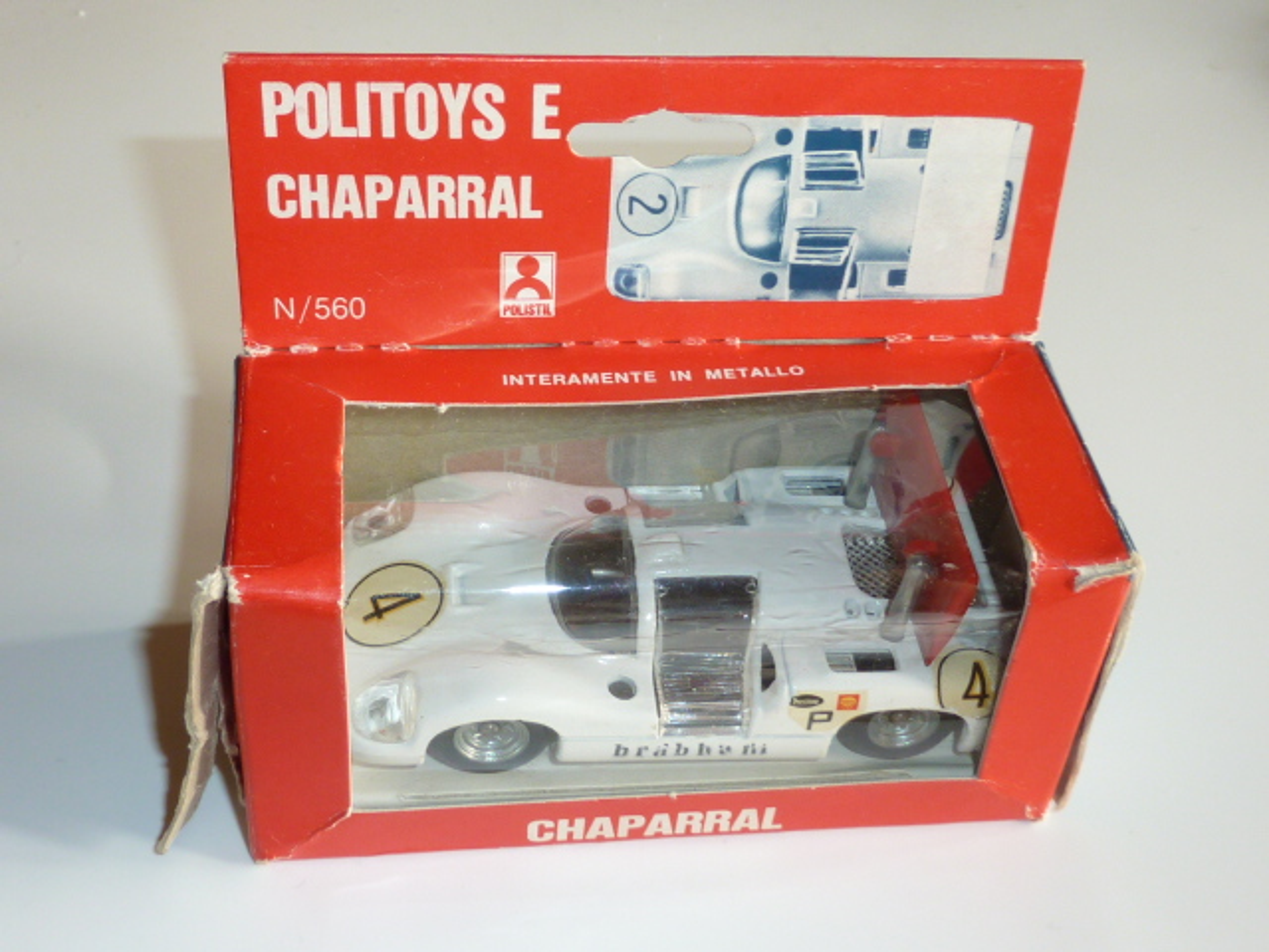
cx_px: 634
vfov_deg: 30.3
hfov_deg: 39.7
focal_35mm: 48
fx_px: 1760
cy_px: 476
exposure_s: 1/30
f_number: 3.3
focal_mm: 4.4
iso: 100
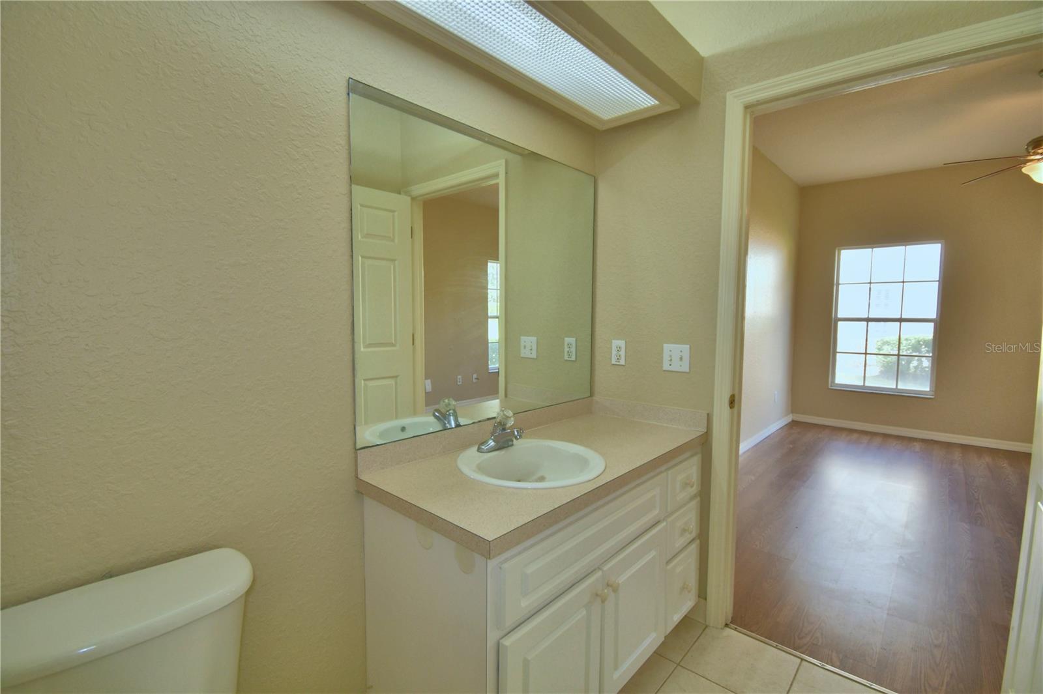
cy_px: 347
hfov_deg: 100.4
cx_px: 522
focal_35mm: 15
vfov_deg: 77.3
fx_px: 434
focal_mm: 10
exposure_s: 1/60
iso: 125
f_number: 4.5
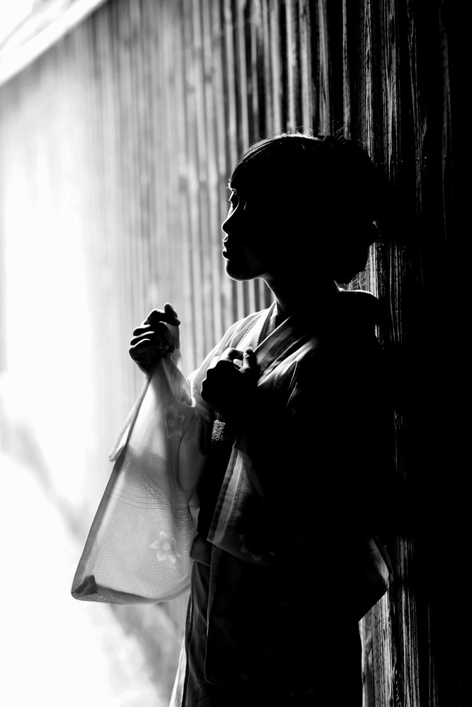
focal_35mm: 135
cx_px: 236
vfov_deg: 15.2
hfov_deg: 10.2
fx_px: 2654
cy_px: 354
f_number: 4
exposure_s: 1/100
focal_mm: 135
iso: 1600
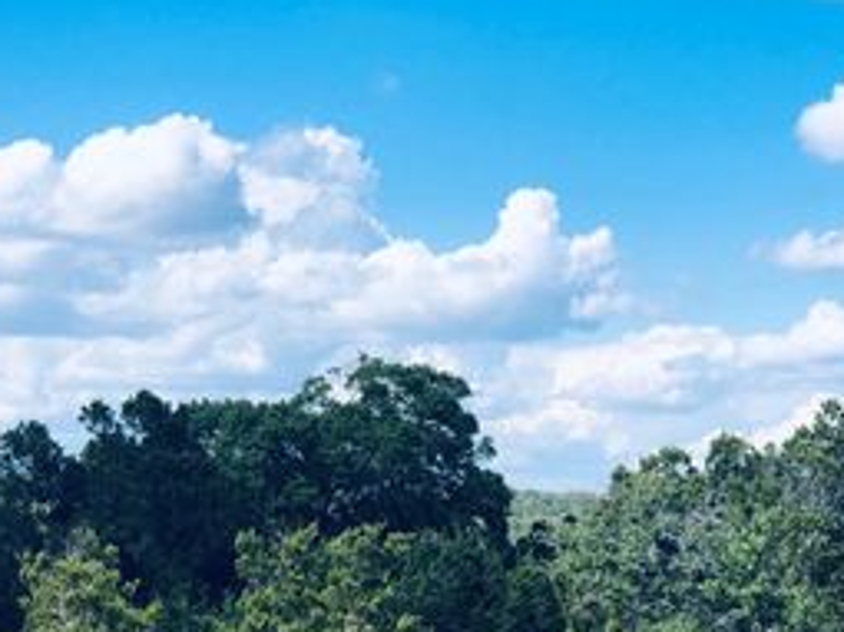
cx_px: 470
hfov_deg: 19.3
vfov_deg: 14.4
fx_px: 2486
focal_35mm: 102
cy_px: 511
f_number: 2.4
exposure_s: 1/1116
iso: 16
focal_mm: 6
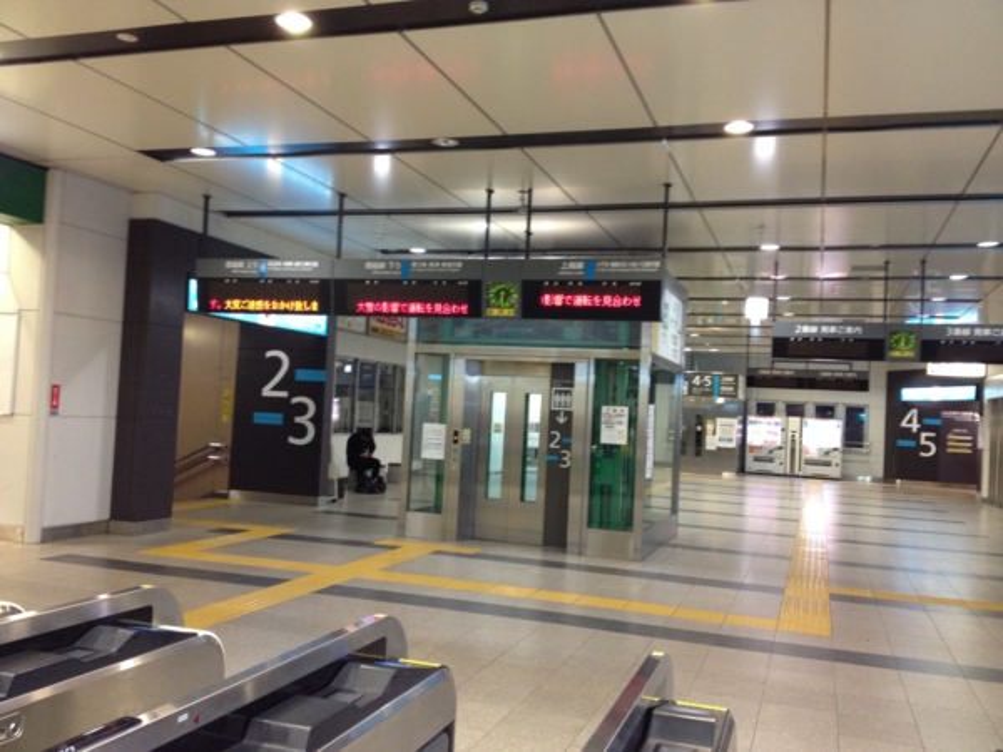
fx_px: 1014
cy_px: 376
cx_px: 502
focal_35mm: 35
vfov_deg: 40.7
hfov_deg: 52.6
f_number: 2.4
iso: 200
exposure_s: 1/20
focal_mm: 4.28
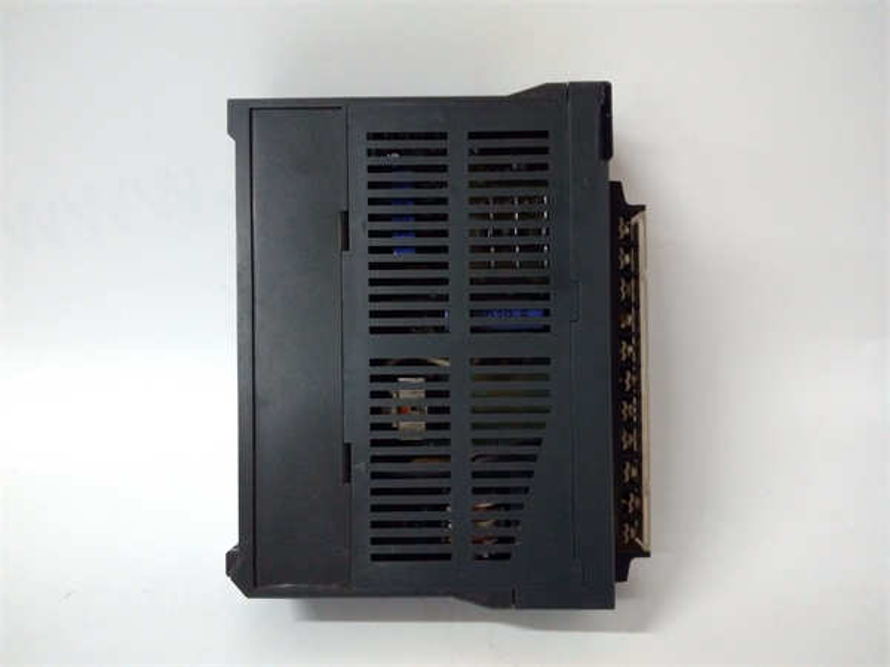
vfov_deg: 51.4
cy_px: 334
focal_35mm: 27
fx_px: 694
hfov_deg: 65.3
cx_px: 445
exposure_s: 1/33
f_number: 2
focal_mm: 3.79
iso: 782
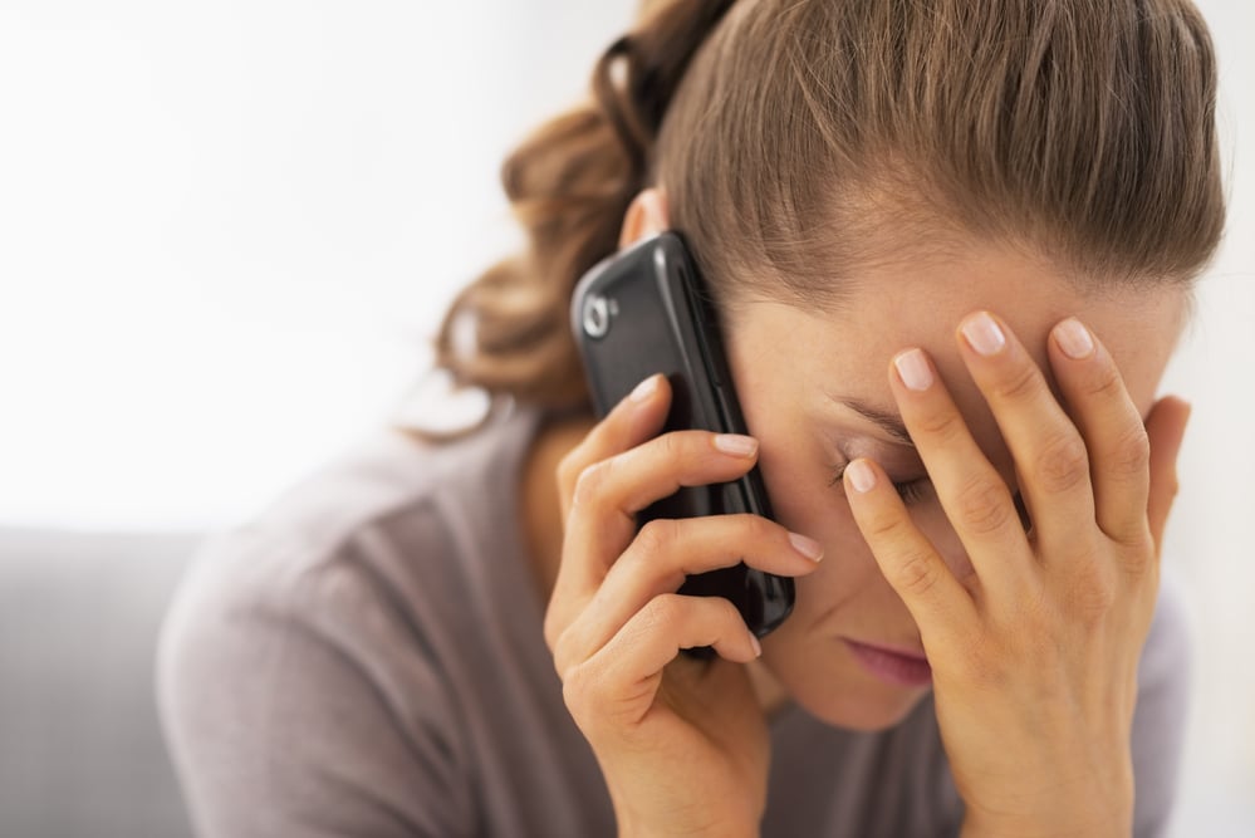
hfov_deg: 23.9
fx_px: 2964
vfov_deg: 16.1
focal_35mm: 85
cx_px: 628
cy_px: 419
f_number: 2
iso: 100
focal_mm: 85
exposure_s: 1/125
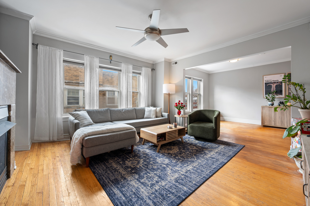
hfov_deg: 104.3
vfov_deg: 81.1
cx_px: 155
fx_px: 120
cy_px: 103
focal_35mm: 14
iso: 100
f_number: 10
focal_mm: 14
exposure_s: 1/2
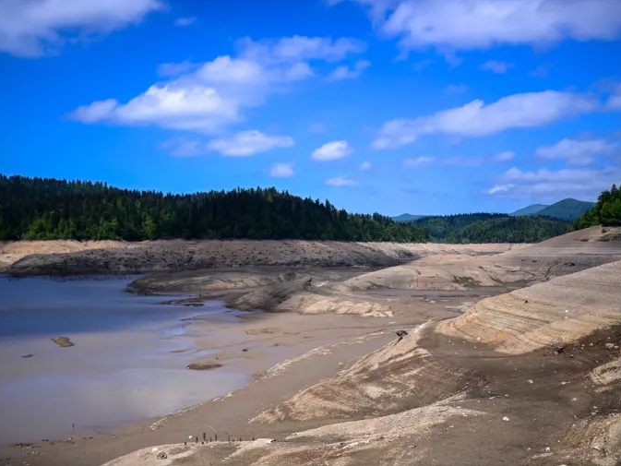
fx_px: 682
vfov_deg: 37.7
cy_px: 233
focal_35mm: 38
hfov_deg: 49.0
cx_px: 304
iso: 100
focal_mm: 35
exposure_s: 1/8000
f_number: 2.8
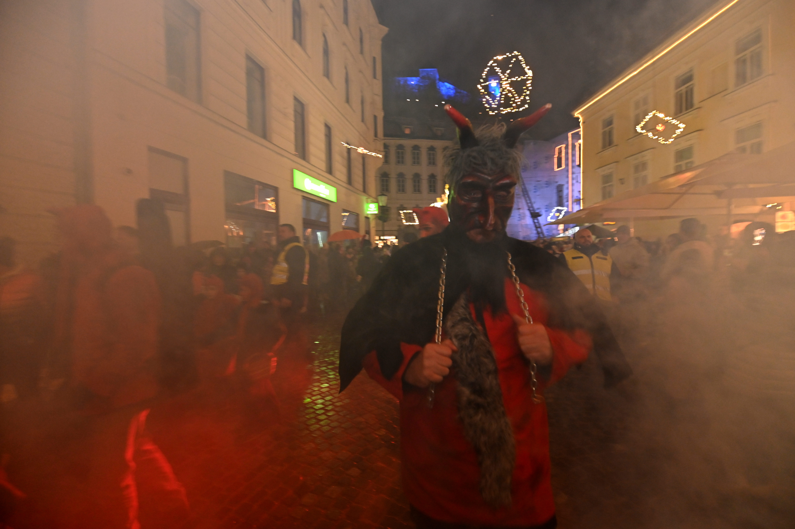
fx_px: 331
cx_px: 398
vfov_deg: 77.2
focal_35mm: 15
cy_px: 264
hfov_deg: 100.4
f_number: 3.5
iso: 2000
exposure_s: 1/30
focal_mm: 15
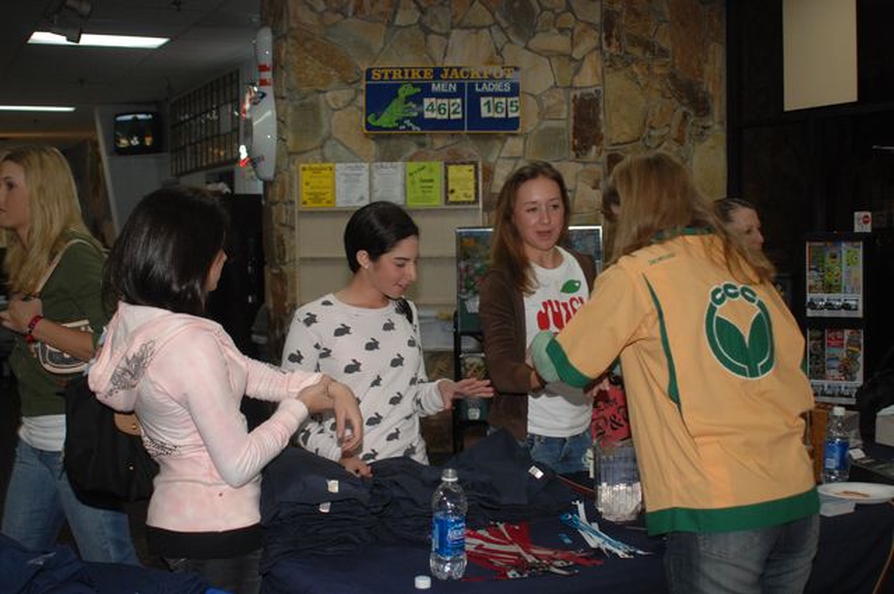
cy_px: 297
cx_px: 447
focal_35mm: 42
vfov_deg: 31.8
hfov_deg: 46.5
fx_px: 1042
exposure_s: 1/125
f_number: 3.5
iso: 400
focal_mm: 28
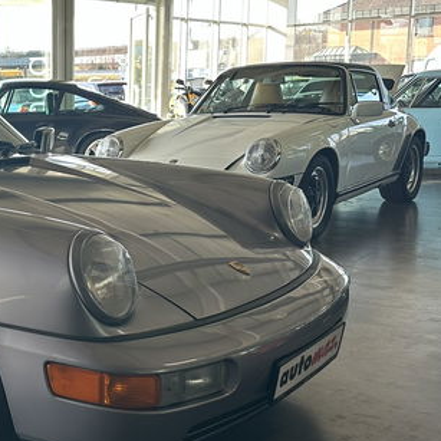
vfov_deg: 32.2
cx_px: -10
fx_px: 764
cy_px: 241
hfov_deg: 29.8
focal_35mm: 53
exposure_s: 1/138
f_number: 1.78
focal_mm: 6.86
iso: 125
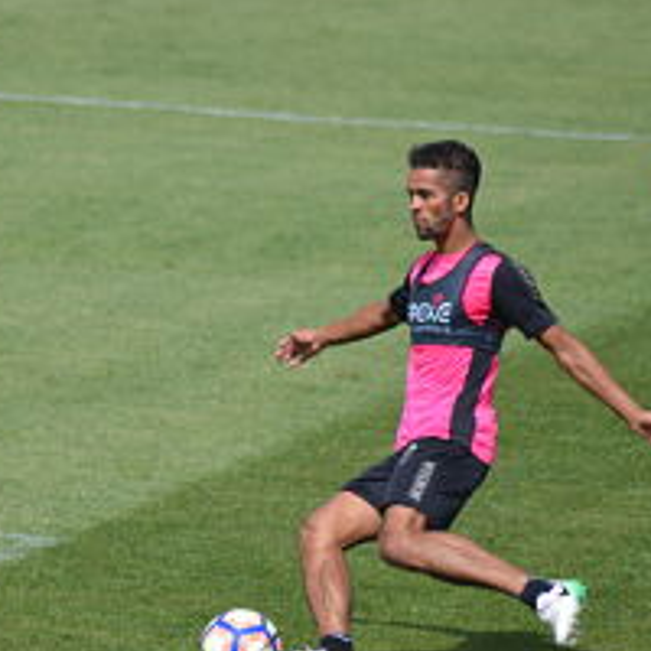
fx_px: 13021
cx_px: 133
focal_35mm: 612
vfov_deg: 2.9
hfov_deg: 2.9
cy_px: 394
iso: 360
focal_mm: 240
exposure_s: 1/2000
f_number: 5.6
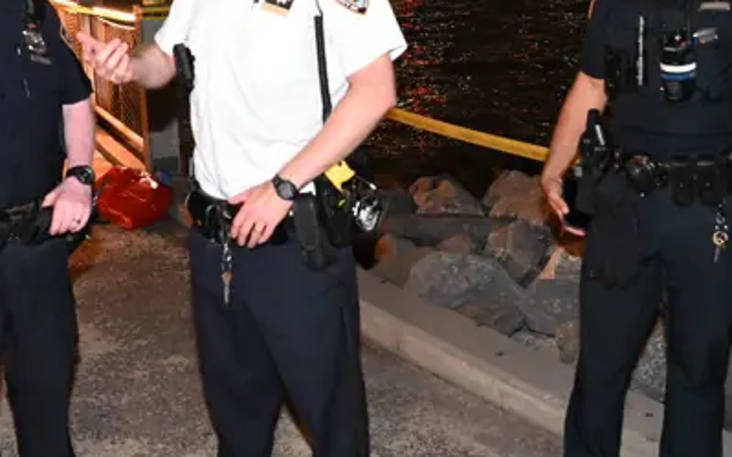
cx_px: 294
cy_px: 221
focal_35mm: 54
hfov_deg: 37.4
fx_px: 1077
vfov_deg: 24.0
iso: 8000
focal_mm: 24
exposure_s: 1/60
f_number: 4
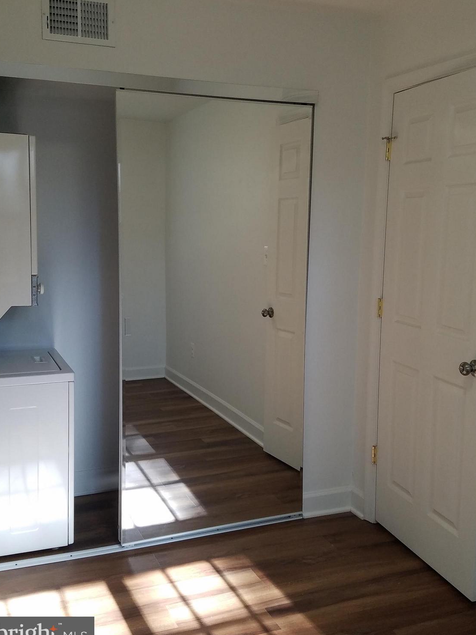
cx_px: 234
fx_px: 495
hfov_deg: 51.3
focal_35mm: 27
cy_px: 322
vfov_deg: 65.3
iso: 100
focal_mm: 4.2
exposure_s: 1/120
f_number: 1.7
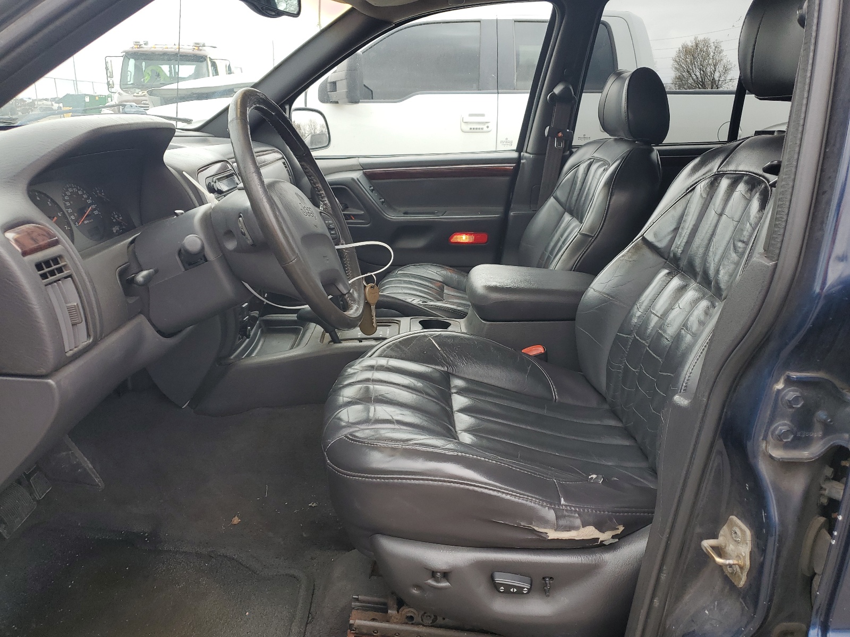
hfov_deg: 67.3
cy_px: 318
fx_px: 638
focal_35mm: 26
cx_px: 425
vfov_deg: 53.1
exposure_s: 1/233
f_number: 1.5
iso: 50
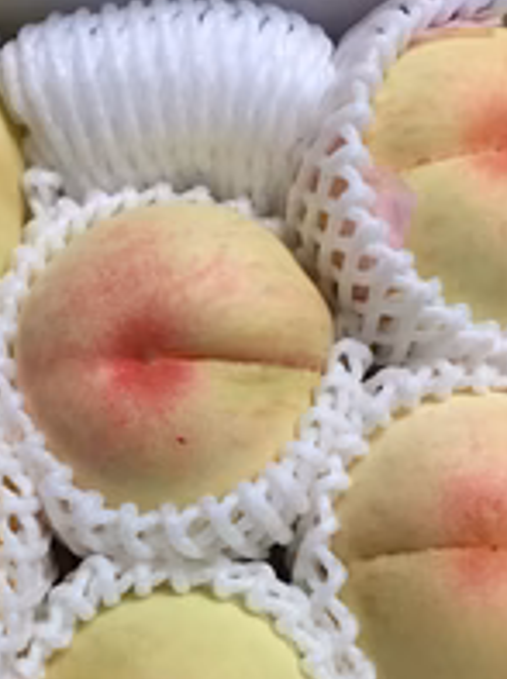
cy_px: 524
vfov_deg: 32.0
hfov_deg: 24.6
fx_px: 1156
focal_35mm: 59
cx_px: 176
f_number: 2.2
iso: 125
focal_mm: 4.15
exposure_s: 1/30
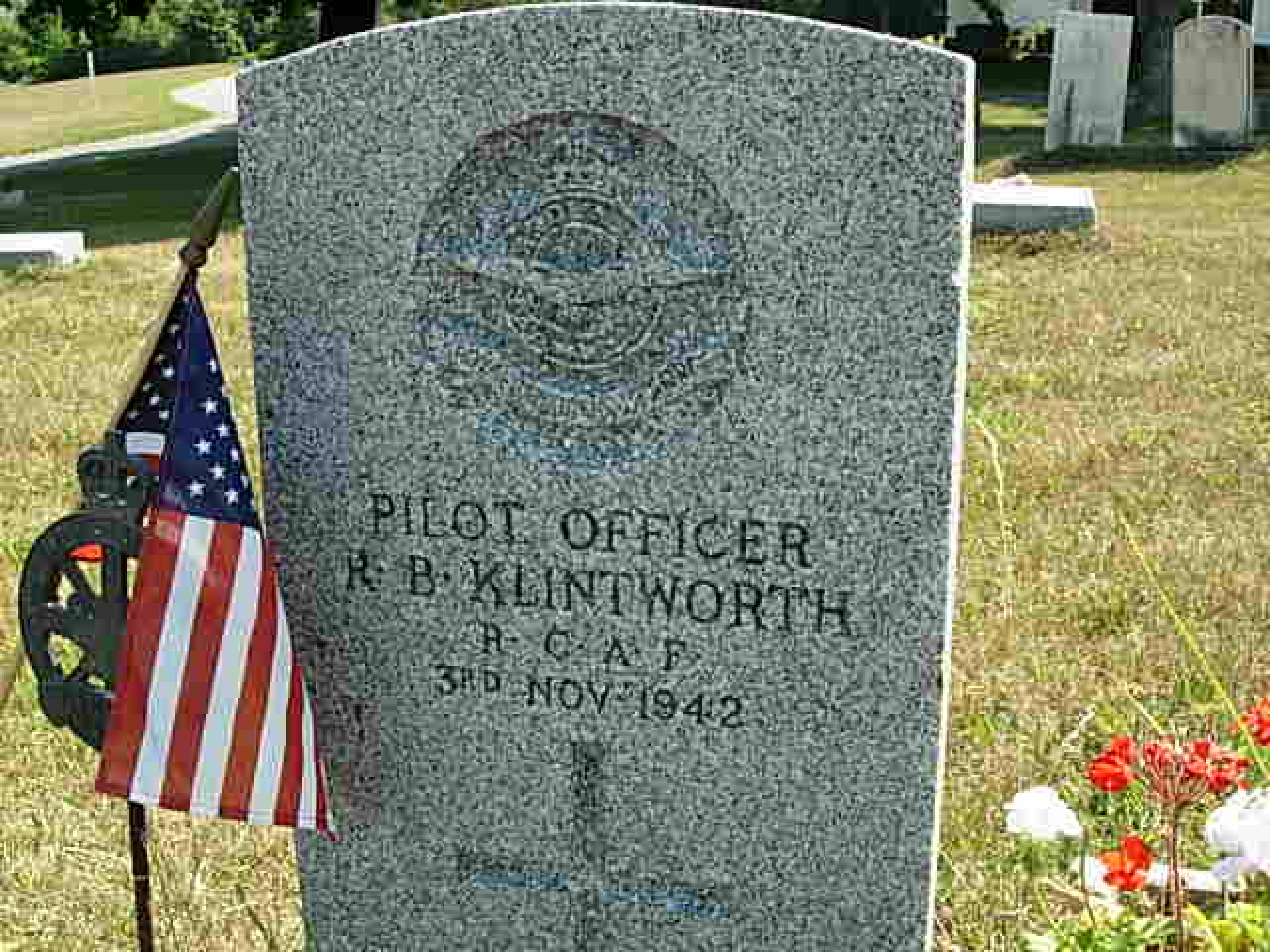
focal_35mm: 38
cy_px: 476
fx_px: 1394
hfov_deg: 49.0
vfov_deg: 37.7
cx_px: 635
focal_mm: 7.8
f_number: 4.8
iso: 79
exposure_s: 1/271
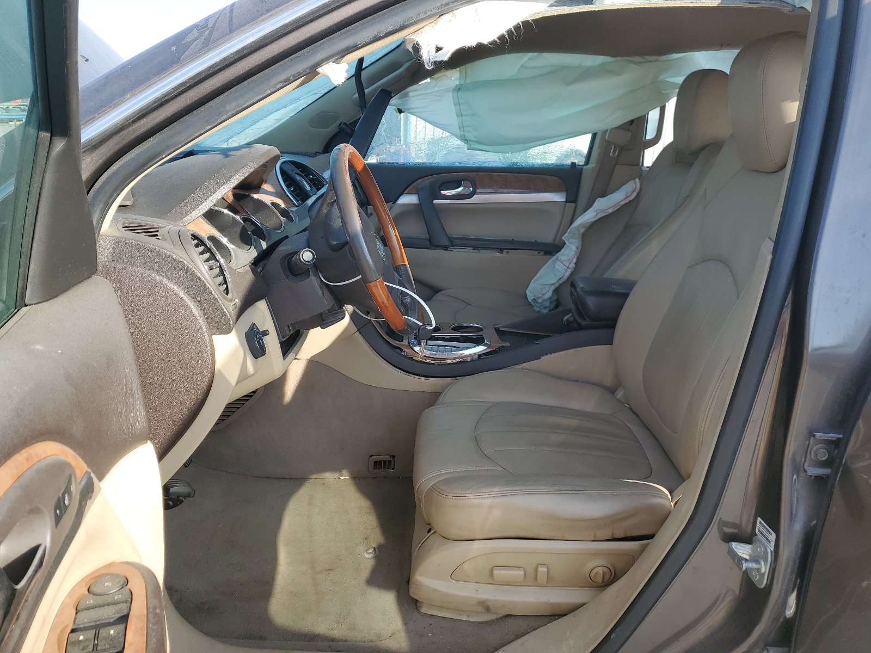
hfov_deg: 67.3
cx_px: 436
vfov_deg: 53.1
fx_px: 654
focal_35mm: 26
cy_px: 326
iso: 50
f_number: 1.5
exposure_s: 1/769
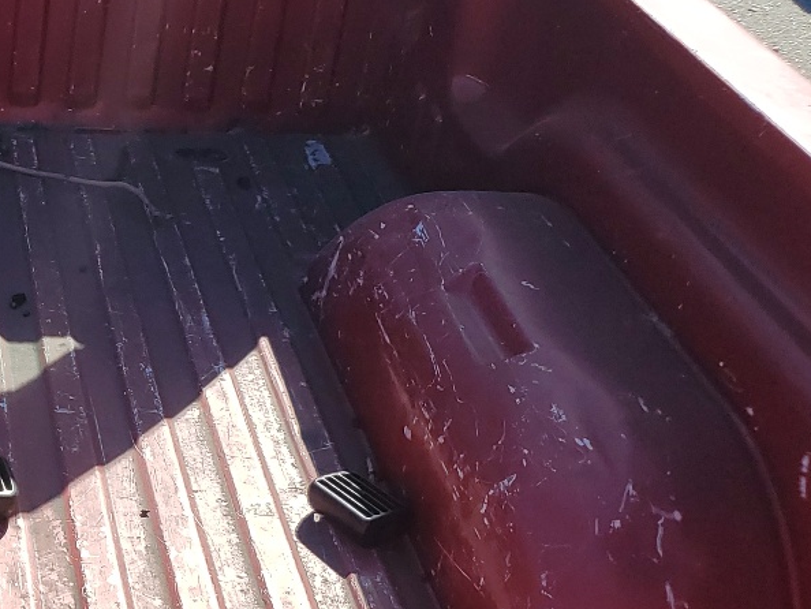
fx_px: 1641
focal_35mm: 70
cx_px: -191
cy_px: 380
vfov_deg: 21.0
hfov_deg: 24.8
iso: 50
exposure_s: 1/2000
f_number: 1.5
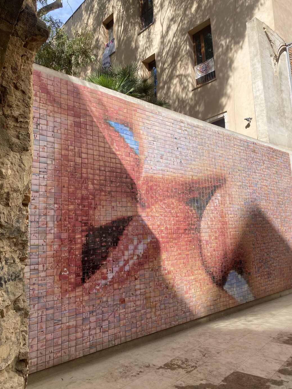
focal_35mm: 27
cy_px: 193
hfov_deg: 51.3
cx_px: 147
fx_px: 304
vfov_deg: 65.3
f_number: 1.8
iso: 32
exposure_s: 1/489
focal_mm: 4.25
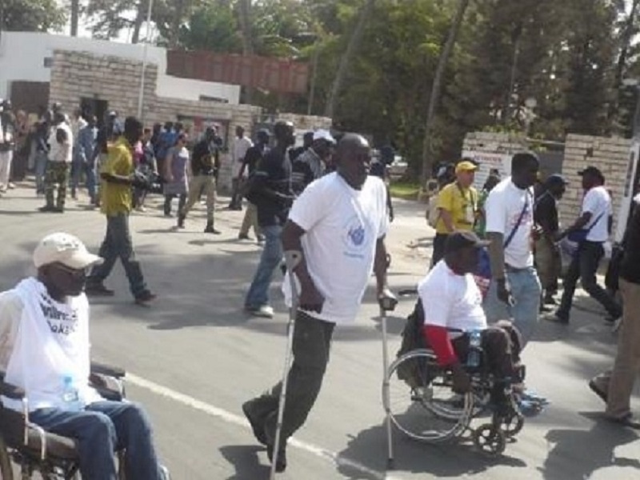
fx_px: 832
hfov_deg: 42.1
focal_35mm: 45
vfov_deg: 32.2
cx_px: 320
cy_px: 240
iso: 400
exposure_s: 1/400
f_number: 9
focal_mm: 7.5
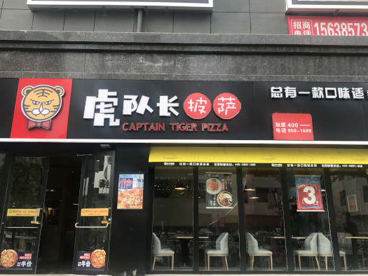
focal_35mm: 32
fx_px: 340
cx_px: 191
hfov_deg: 56.8
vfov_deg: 44.2
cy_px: 131
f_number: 1.8
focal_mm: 3.99
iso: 20
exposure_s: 1/267
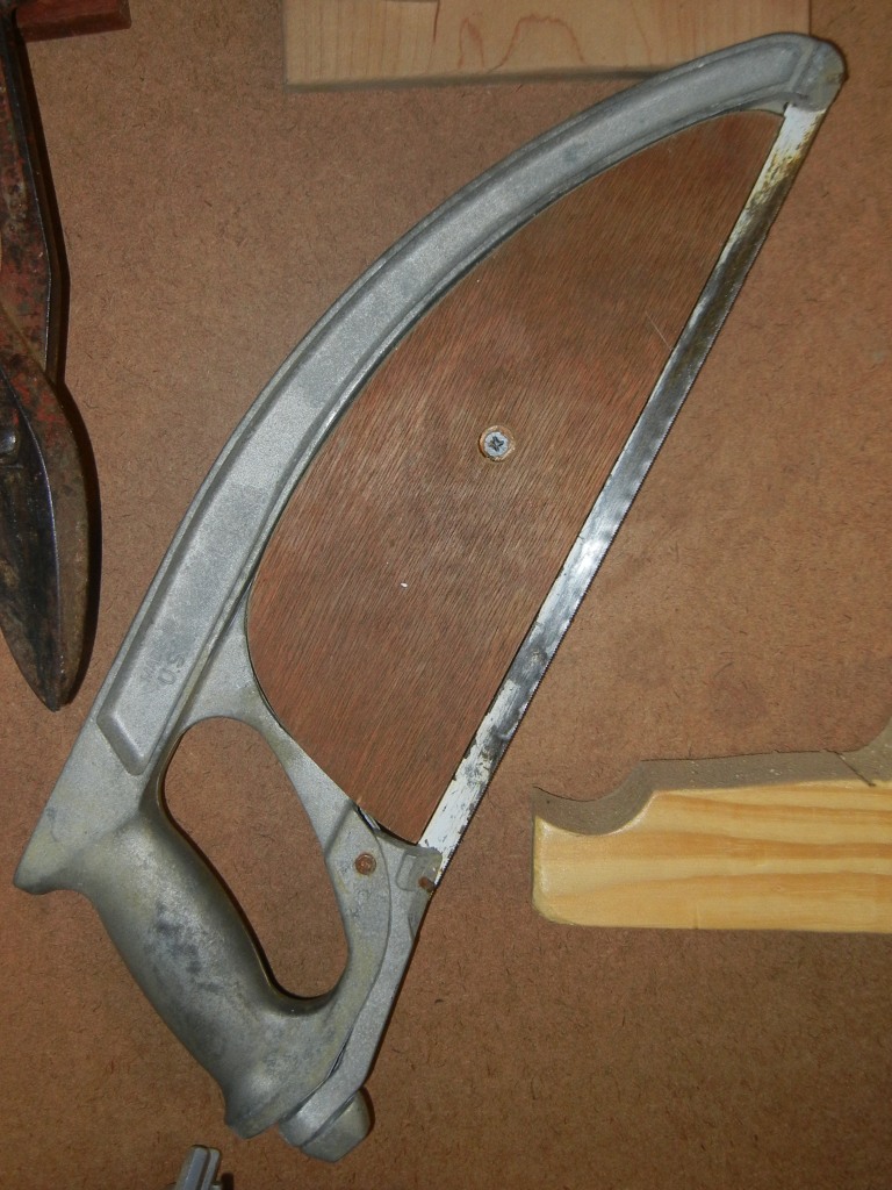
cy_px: 595
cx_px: 446
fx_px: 1031
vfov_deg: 60.0
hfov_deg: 46.8
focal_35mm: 30
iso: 200
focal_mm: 5.4
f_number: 3.5
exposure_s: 1/30
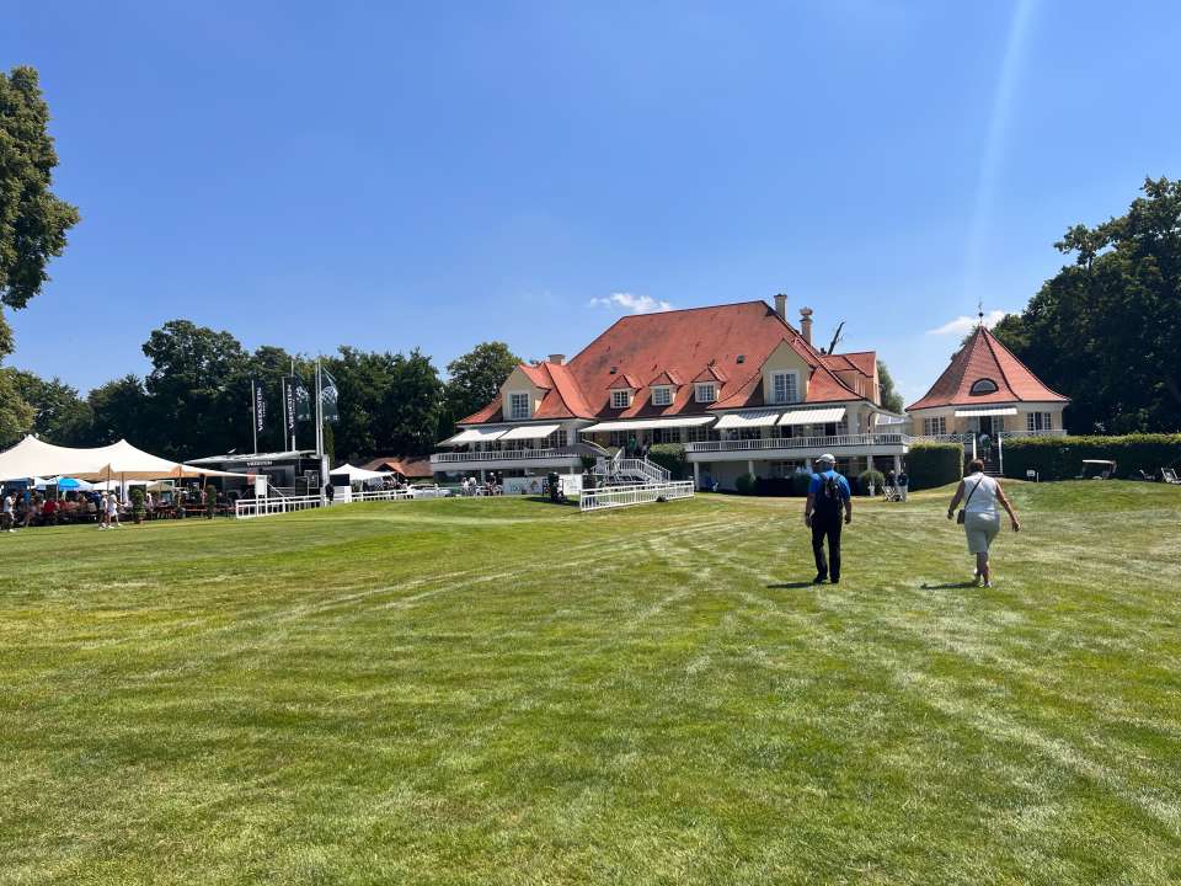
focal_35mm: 26
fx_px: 887
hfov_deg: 67.3
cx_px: 590
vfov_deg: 53.1
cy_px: 443
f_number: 1.5
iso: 50
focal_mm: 5.7
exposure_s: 1/5319
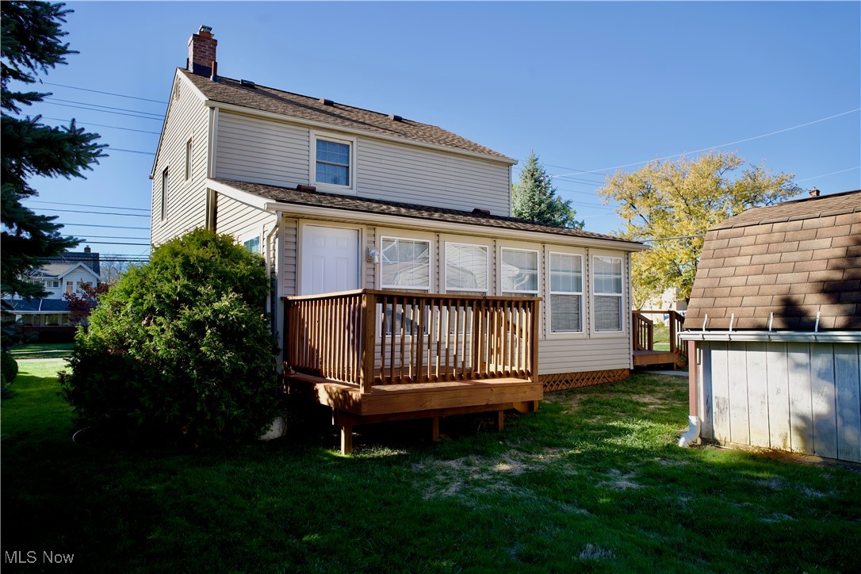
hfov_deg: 73.7
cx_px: 430
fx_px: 574
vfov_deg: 53.1
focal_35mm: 24
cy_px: 287
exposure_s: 1/160
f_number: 8
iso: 125
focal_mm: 24
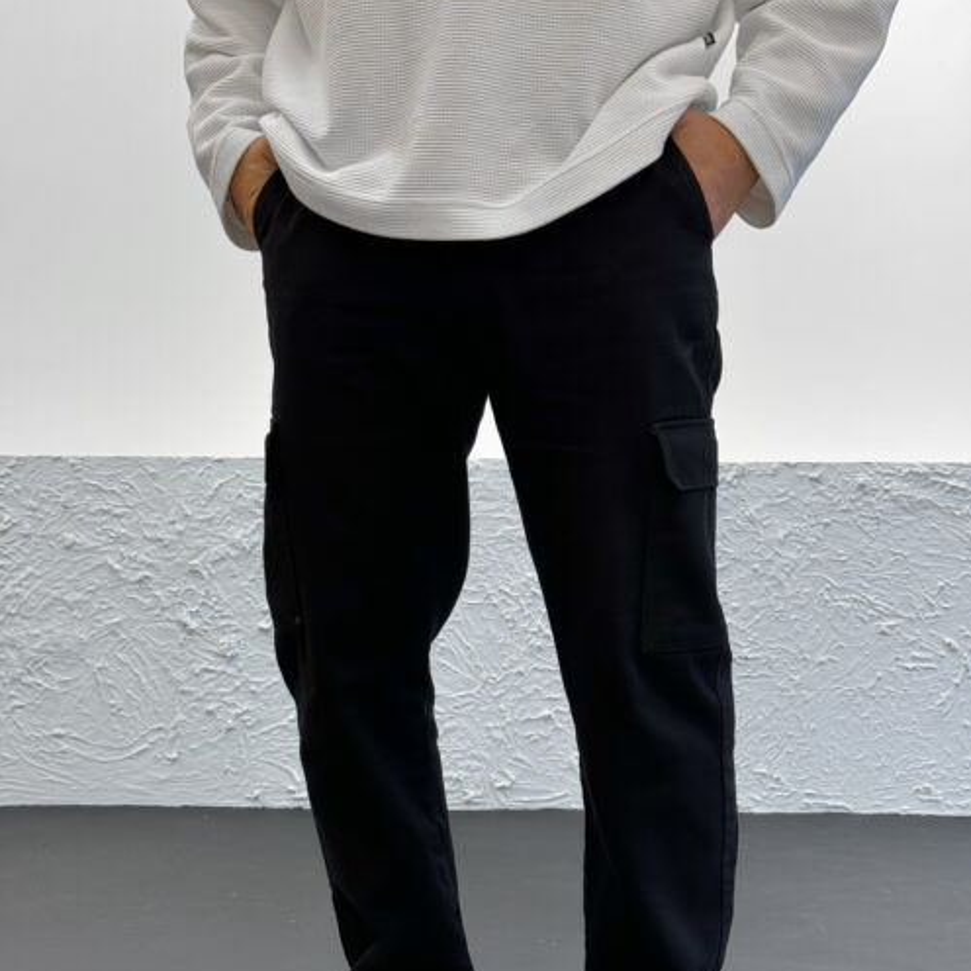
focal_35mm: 57
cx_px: 487
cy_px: 635
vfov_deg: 29.9
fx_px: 1809
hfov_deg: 30.0
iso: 80
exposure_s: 1/100
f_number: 1.8
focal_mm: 6.86
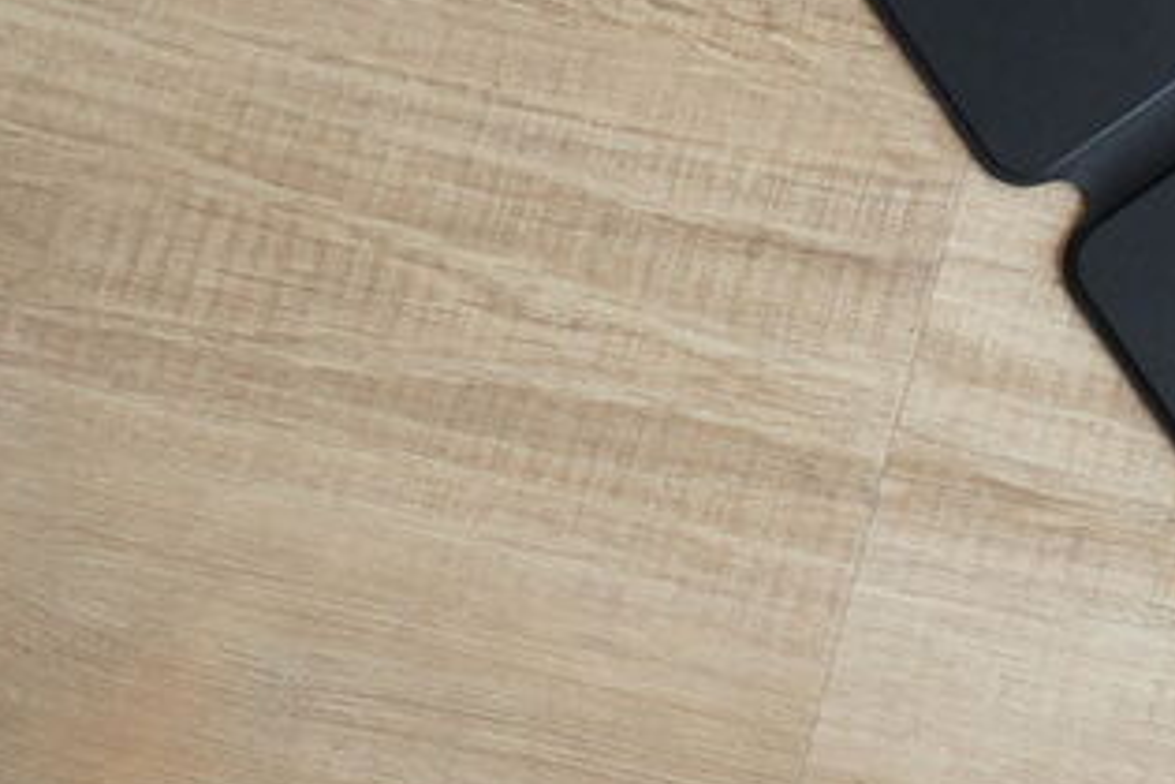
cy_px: 15
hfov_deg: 20.6
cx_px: 1442
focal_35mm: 92
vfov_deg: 14.6
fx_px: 3003
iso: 8000
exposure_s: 1/160
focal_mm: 35
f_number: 8
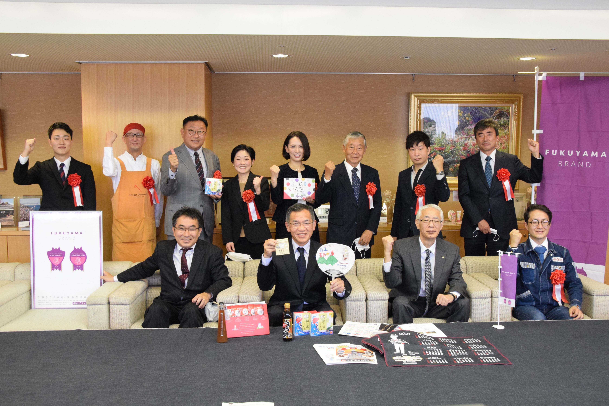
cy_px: 203
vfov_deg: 36.9
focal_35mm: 36
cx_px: 304
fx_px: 609
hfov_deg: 53.1
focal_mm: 24
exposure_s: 1/40
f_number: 9
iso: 3200
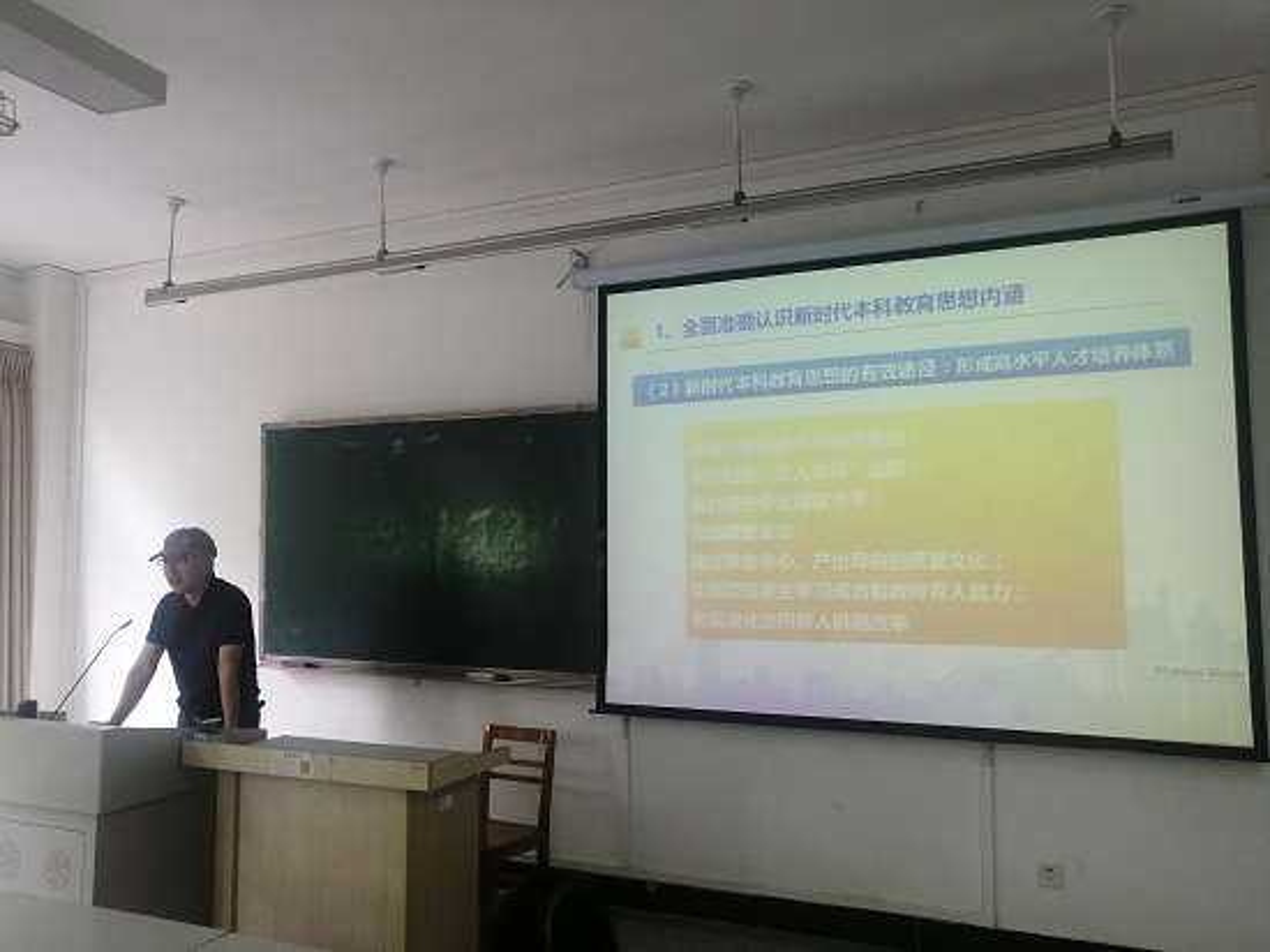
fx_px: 990
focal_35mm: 27
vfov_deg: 51.3
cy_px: 476
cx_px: 635
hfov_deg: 65.3
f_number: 1.8
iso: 125
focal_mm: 3.88
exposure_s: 1/50
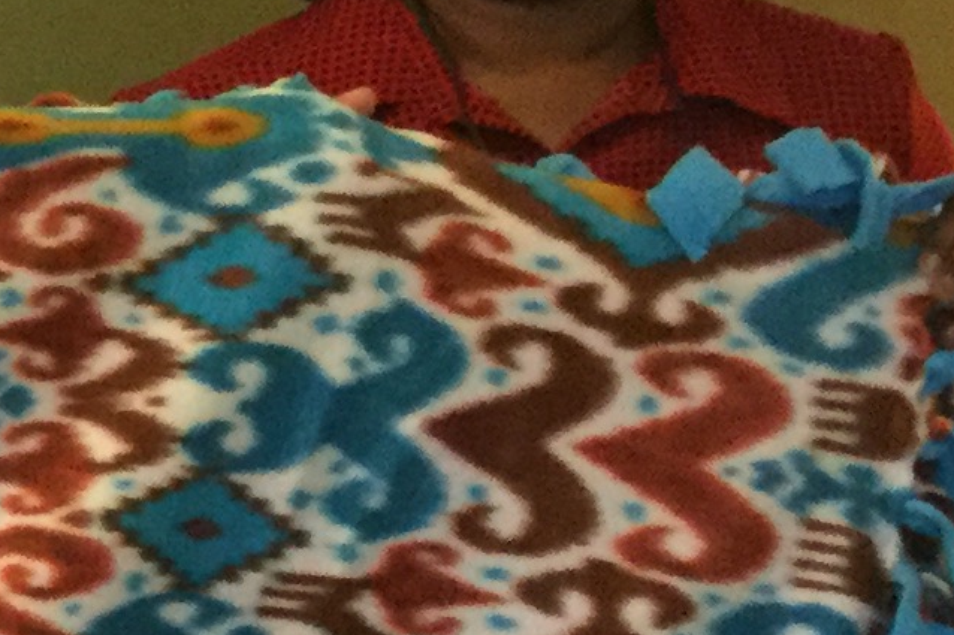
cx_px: -878
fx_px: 4371
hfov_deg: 11.4
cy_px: 486
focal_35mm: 165
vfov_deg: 8.3
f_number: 2.4
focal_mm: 3.3
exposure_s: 1/17
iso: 200
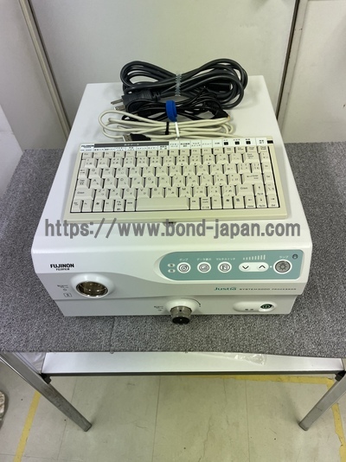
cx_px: 173
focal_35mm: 26
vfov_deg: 67.3
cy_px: 231
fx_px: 347
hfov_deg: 53.0
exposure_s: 1/100
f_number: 1.6
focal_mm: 4.2
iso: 50
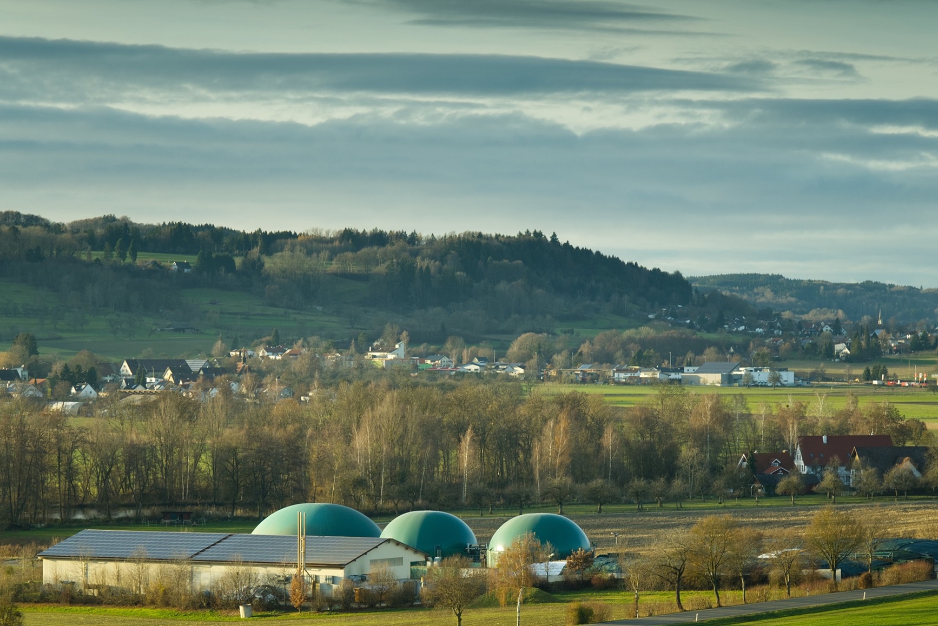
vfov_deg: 9.3
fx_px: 3832
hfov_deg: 14.0
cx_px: 479
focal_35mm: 147
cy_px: 399
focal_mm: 70
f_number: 5.6
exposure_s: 1/125
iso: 125
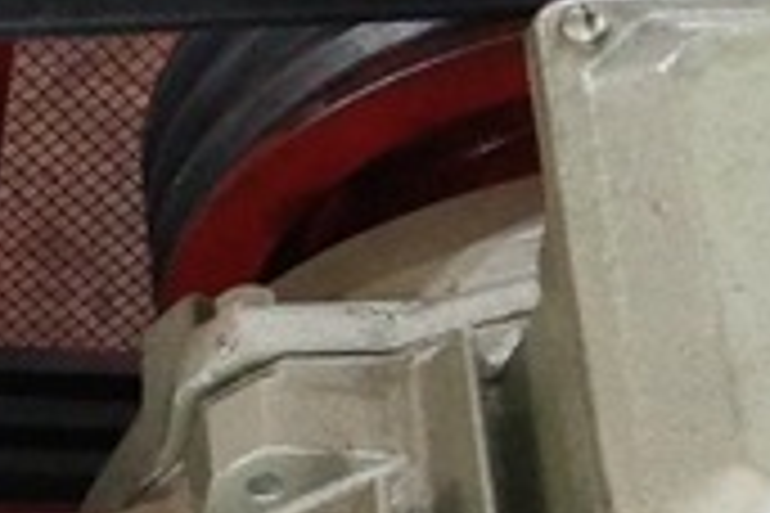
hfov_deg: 14.0
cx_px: -378
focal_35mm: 138
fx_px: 2951
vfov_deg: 9.3
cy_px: 1004
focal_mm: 3.66
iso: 291
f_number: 2.2
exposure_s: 1/33.3
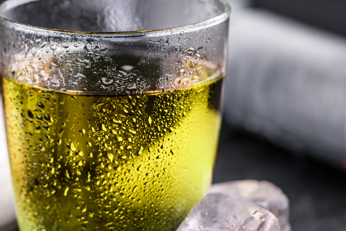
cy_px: 138
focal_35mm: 200
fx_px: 1922
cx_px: 100
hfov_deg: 10.3
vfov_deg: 6.9
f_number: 5.6
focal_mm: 105
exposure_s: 1/100
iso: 200
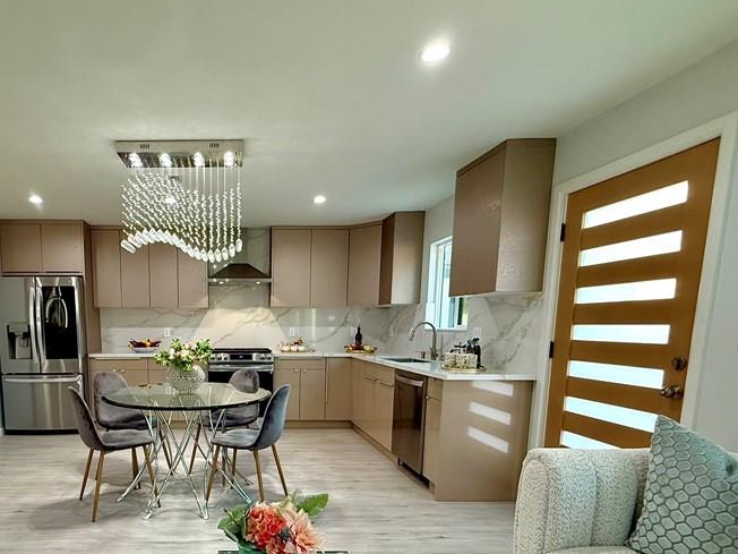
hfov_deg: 73.6
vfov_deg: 59.0
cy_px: 390
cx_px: 235
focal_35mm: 22
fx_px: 469
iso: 200
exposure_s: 1/120
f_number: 2.2
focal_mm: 2.22
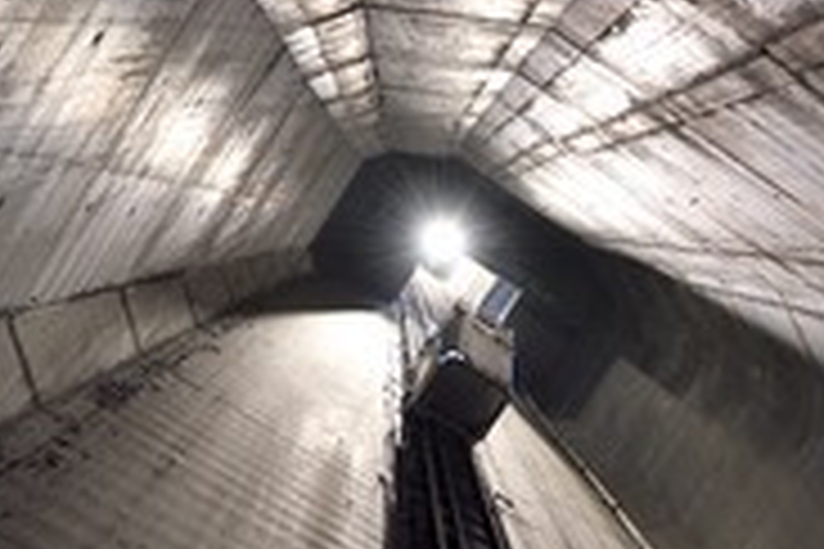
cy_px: 346
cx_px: 662
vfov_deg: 24.5
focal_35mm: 55
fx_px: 1259
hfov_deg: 35.1
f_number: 5.6
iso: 800
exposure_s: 1/6
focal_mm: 24
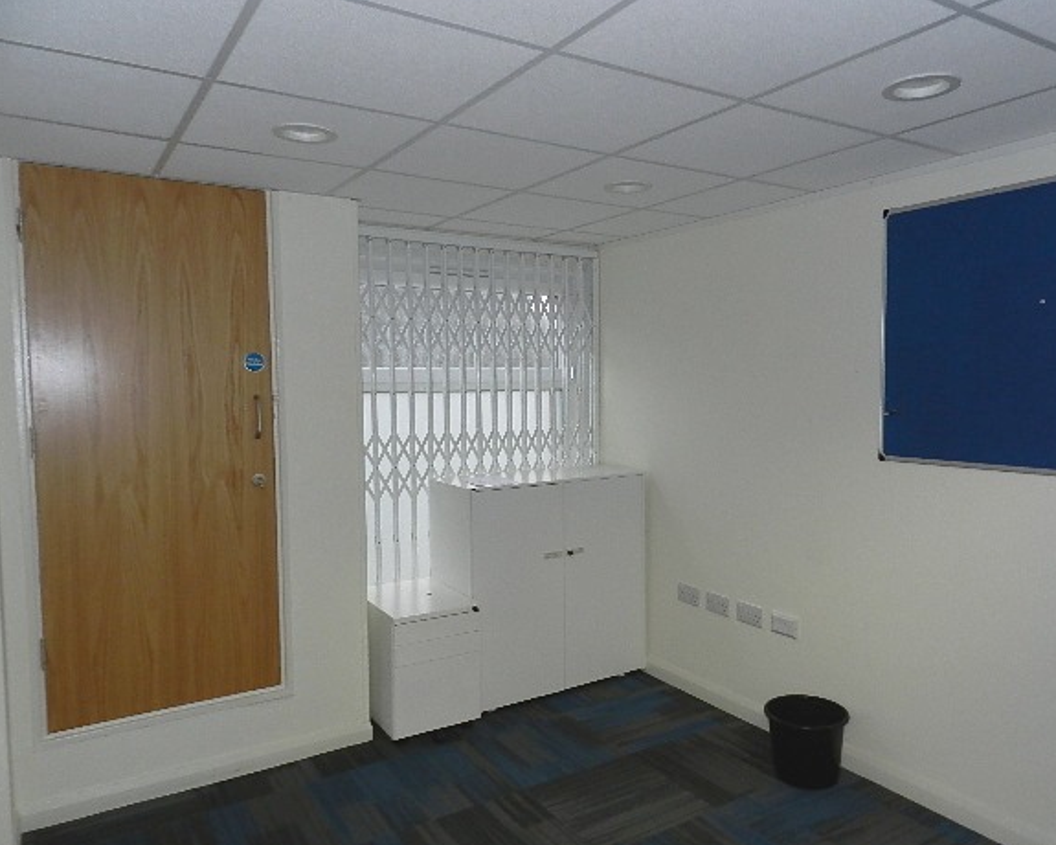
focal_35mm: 25
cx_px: 577
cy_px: 432
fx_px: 781
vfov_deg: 56.8
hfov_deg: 68.0
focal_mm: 4
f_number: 3.4
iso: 200
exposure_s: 1/30
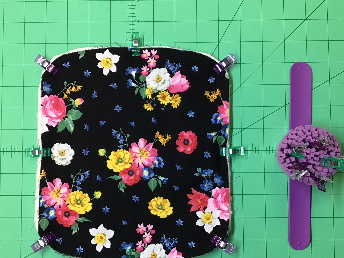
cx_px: 170
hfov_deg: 50.1
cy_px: 139
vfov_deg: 38.7
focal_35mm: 37
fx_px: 368
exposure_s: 1/30
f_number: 2.4
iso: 40
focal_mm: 3.3
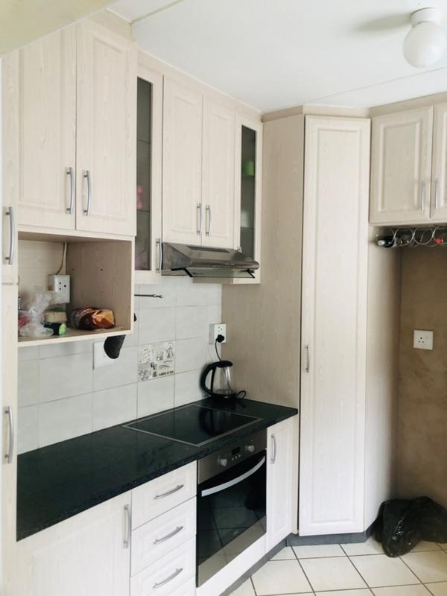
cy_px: 298
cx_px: 224
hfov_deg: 49.7
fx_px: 482
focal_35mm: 28
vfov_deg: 63.4
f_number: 1.8
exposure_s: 1/20
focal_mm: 3.99
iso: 32
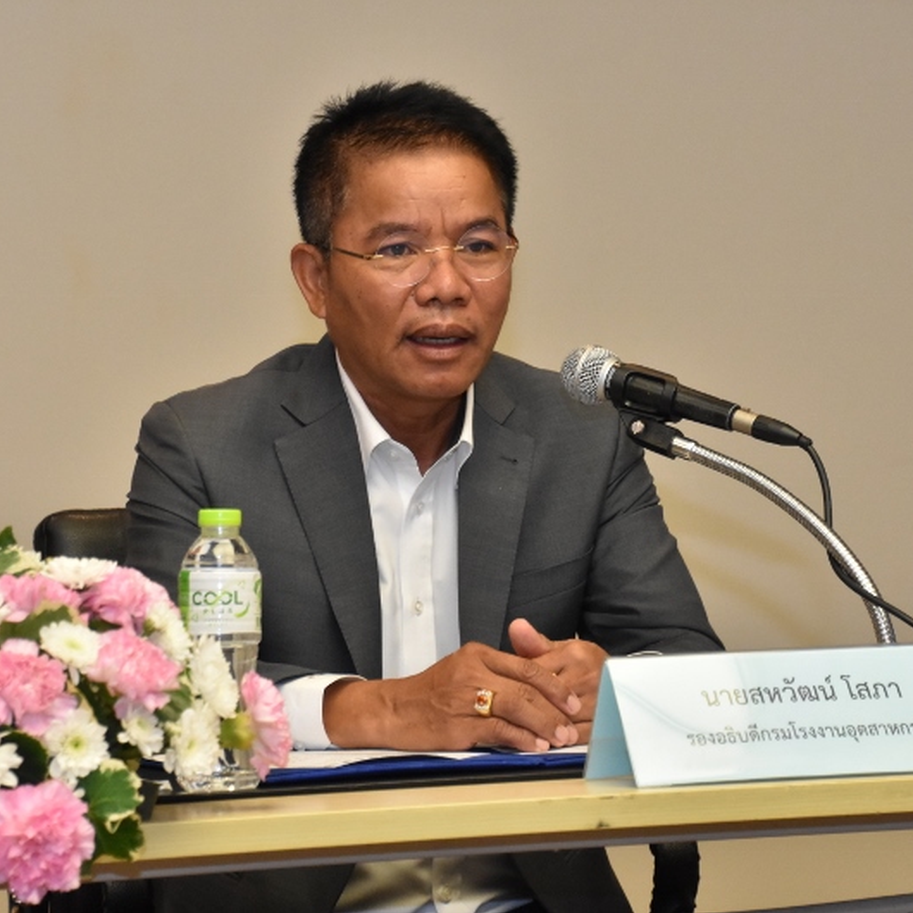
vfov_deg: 10.1
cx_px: 422
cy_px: 456
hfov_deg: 10.1
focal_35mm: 173
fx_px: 5162
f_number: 5.3
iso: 3200
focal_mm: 90
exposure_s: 1/125
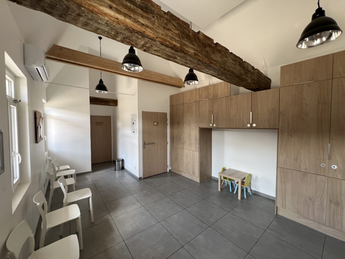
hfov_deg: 106.2
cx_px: 172
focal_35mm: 13
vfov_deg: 89.9
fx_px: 130
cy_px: 130
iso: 160
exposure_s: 1/99
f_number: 1.8
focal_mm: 1.57
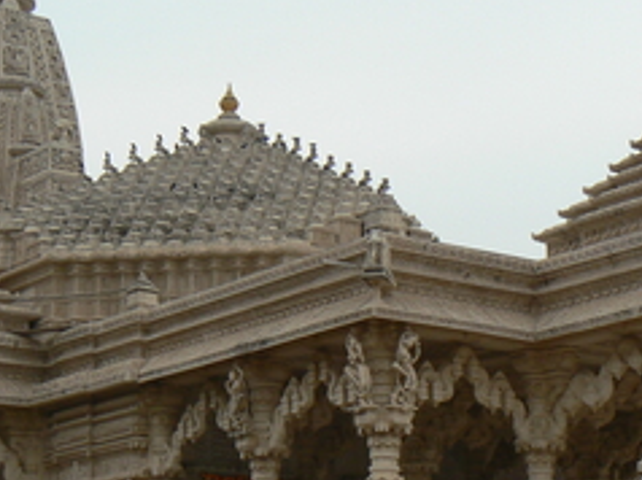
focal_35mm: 106
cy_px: 431
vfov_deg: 13.8
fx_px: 1964
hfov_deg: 18.6
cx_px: 286
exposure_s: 1/100
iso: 80
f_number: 4.5
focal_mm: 7
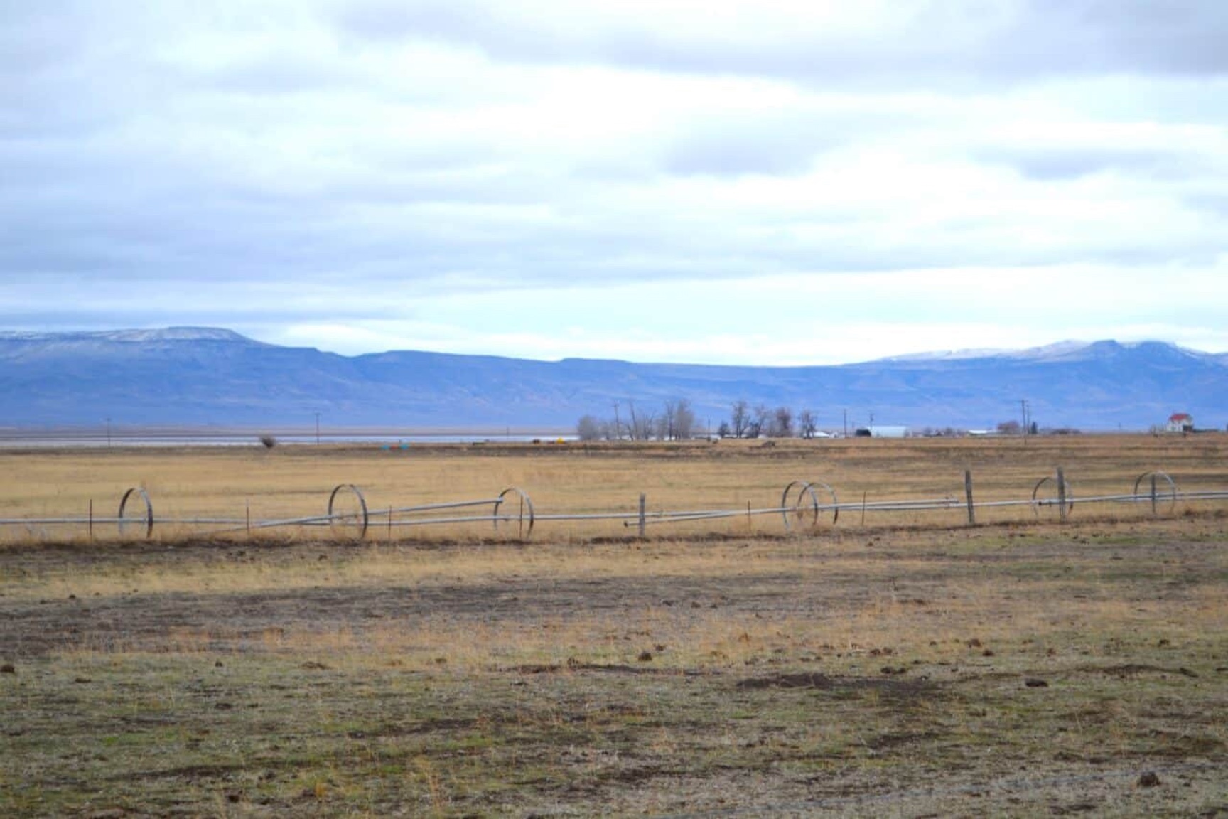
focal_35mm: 82
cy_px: 410
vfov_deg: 16.6
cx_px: 614
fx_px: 2814
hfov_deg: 24.6
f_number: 7.1
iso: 100
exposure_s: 1/200
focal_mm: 55
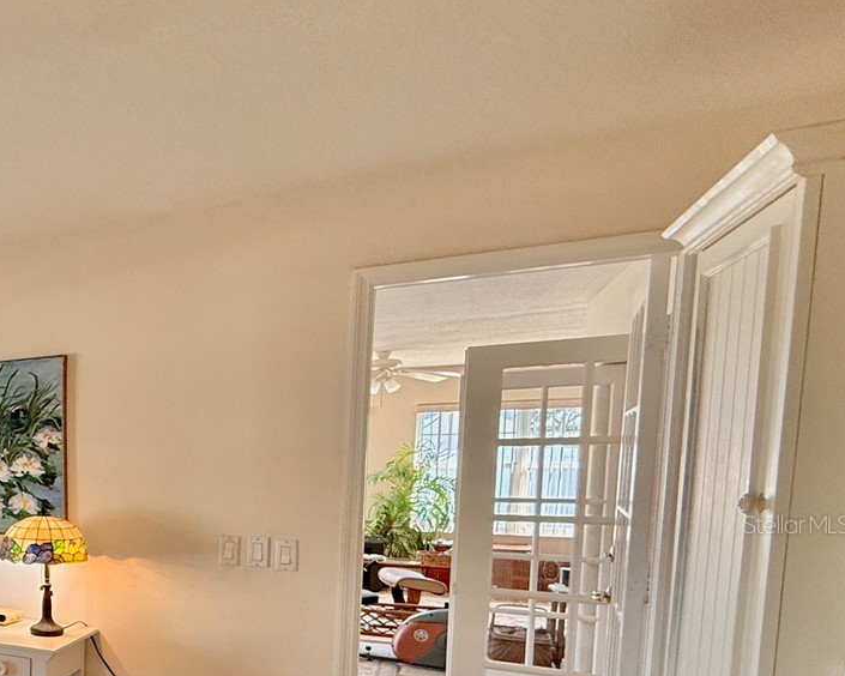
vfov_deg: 45.2
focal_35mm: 31
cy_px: 524
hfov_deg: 43.2
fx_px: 775
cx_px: -103
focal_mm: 2.22
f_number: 2.2
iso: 320
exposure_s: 1/120
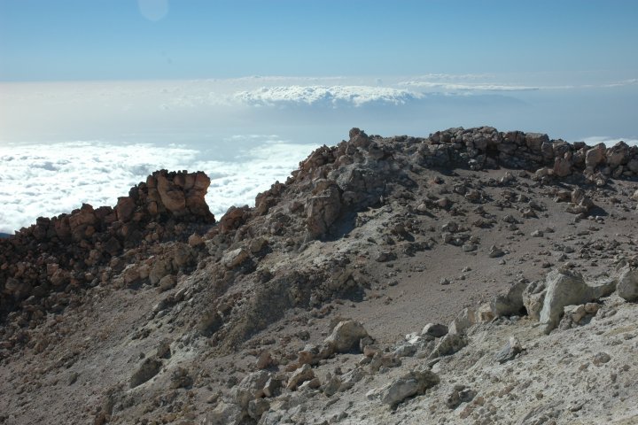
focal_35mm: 44
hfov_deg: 45.0
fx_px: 771
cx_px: 319
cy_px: 212
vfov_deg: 30.8
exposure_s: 1/500
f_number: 11
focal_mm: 29
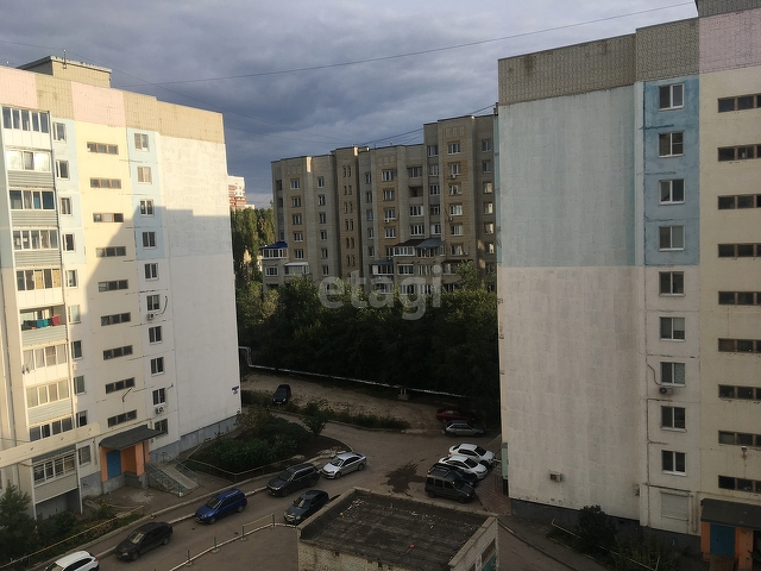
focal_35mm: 29
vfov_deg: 48.2
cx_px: 380
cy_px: 286
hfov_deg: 61.7
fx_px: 638
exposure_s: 1/1637
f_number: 2.2
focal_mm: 4.15
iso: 25
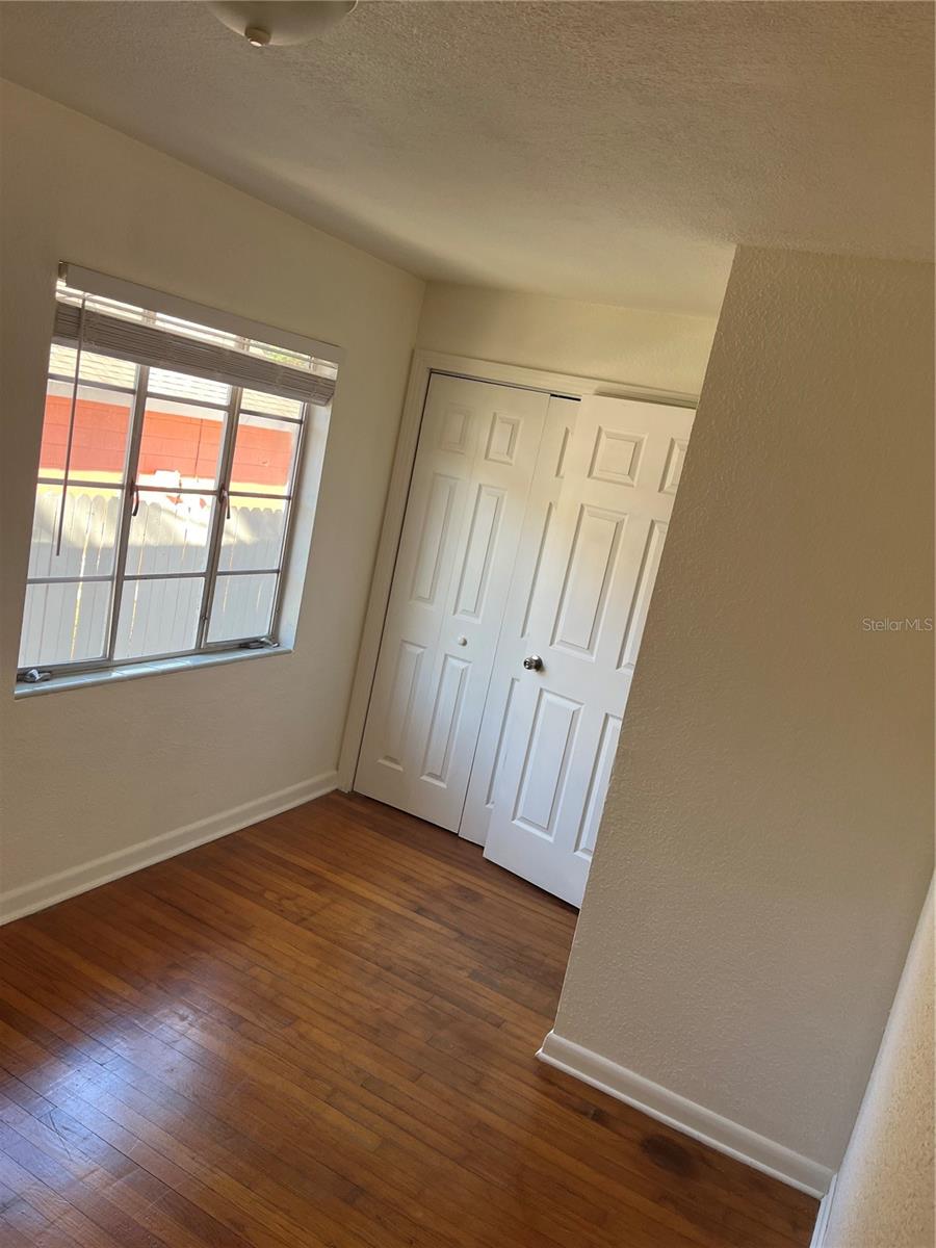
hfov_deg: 53.1
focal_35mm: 26
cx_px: 468
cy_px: 624
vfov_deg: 67.3
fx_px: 937
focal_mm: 5.1
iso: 80
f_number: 1.6
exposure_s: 1/122
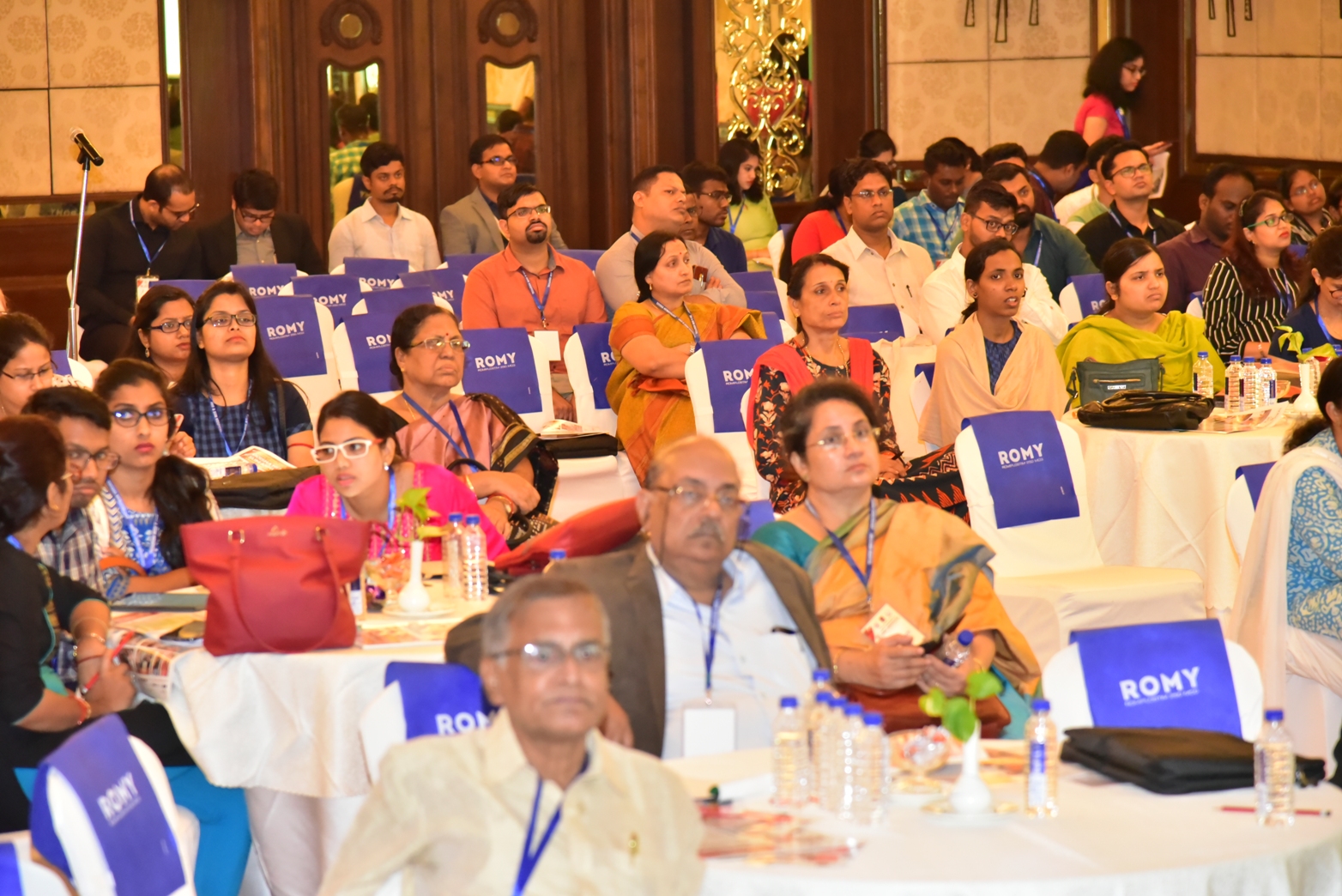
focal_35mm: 120
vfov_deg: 11.4
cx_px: 671
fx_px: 4475
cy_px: 448
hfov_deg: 17.1
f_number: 5
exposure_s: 1/80
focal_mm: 120
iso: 6400
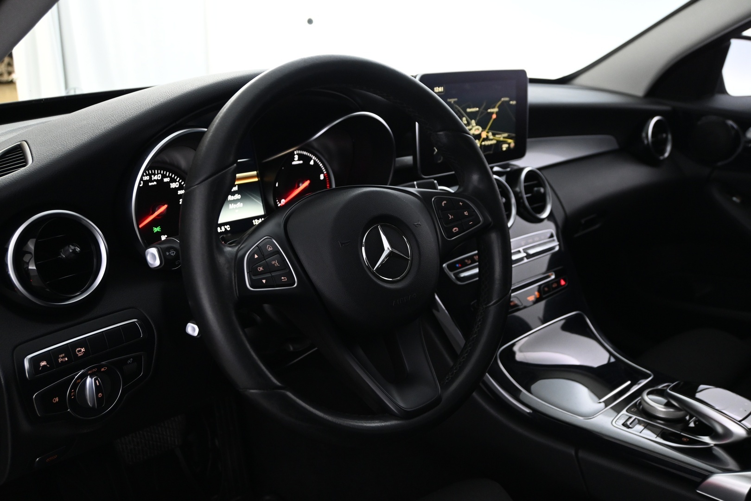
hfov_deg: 58.3
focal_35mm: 32
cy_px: 250
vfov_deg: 40.8
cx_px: 376
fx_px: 673
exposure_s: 1/15
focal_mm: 21.5
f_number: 4
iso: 1600
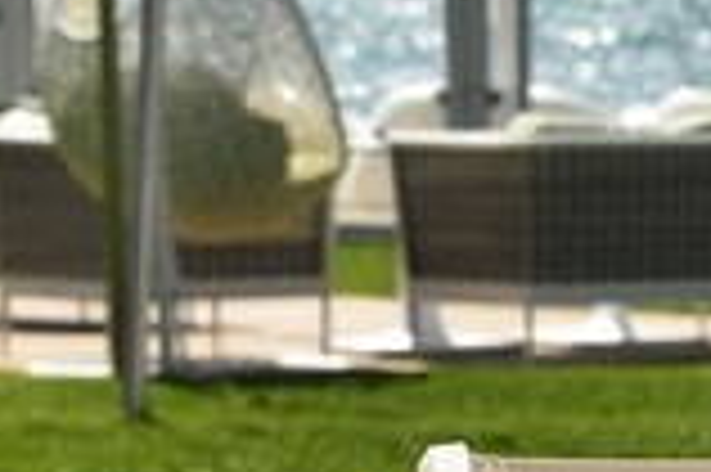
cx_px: 1508
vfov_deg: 3.3
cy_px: 407
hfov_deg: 4.9
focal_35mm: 416
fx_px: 8207
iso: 100
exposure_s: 1/160
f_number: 13
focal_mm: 82
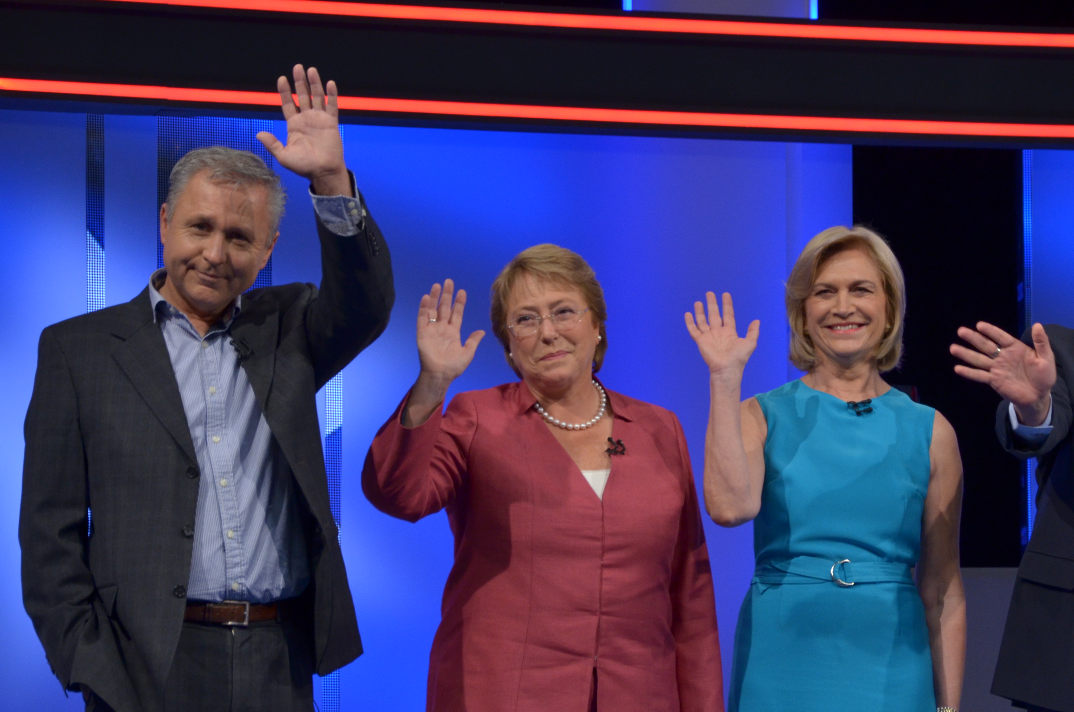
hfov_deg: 13.1
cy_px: 432
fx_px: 4692
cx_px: 636
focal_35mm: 158
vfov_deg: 8.7
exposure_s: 1/80
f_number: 6.3
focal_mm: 85
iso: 800
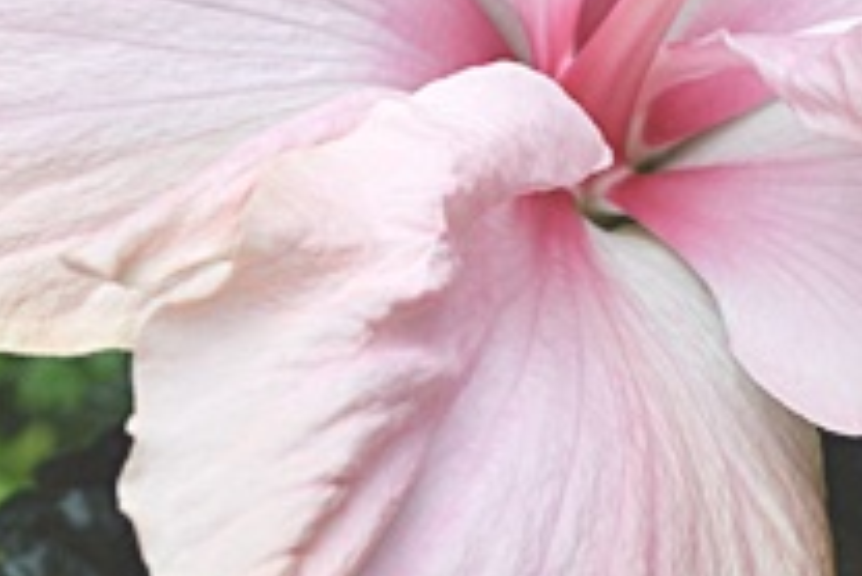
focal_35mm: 131
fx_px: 3139
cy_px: 85
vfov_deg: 10.4
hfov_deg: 15.6
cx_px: 605
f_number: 8
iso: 100
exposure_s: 1/160
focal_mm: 26
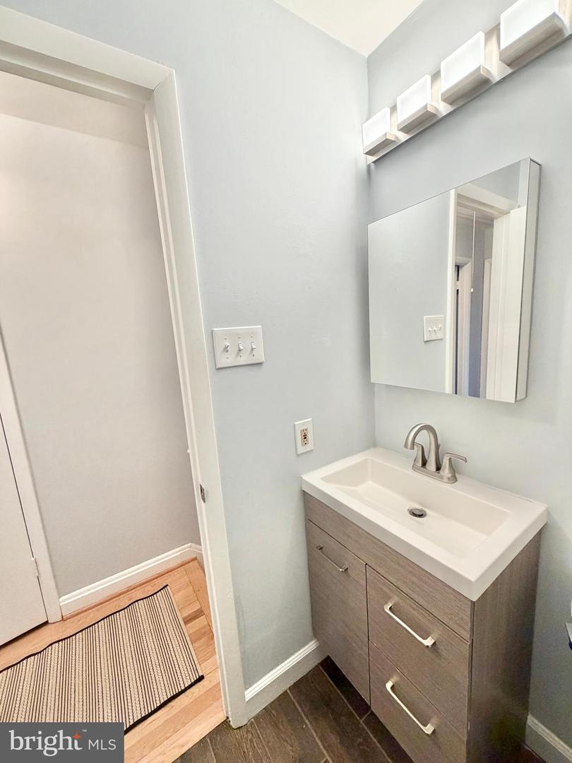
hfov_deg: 85.7
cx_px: 286
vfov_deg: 102.1
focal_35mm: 14
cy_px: 382
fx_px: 308
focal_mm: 2.22
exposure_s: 1/120
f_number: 2.2
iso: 250
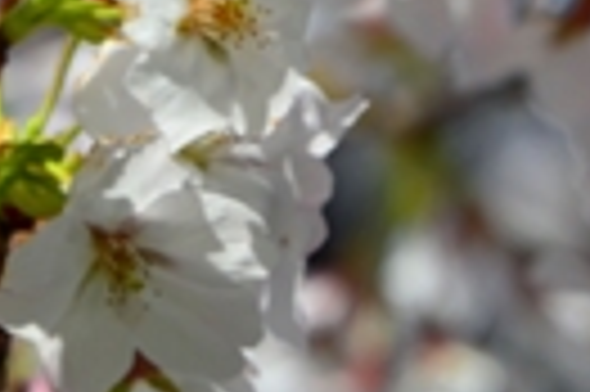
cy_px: -23
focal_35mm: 1831
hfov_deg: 1.1
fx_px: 29971
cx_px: 486
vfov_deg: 0.7
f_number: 9
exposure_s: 1/320
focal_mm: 300
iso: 125
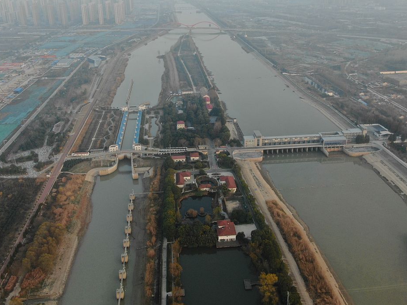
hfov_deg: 58.3
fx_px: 365
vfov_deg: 45.0
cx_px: 209
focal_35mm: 31
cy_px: 111
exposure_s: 1/122
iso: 100
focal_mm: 4.39
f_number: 2.8
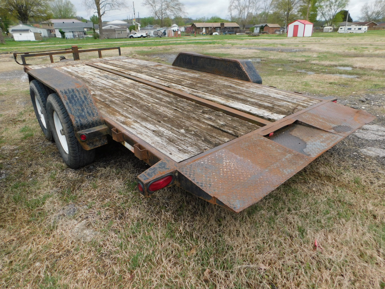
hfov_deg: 73.9
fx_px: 256
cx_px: 192
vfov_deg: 58.9
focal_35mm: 23
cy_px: 144
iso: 125
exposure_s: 1/1250
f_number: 3
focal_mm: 4
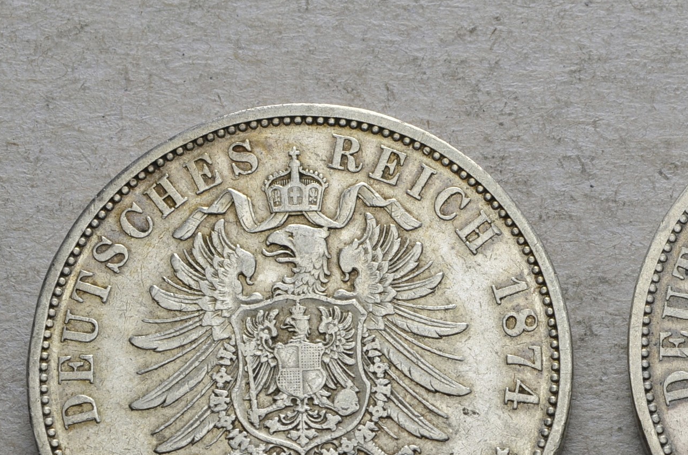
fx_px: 2631
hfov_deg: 14.8
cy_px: 424
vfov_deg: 9.8
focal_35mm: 138
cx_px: 595
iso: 400
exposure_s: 1/250
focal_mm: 48
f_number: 14
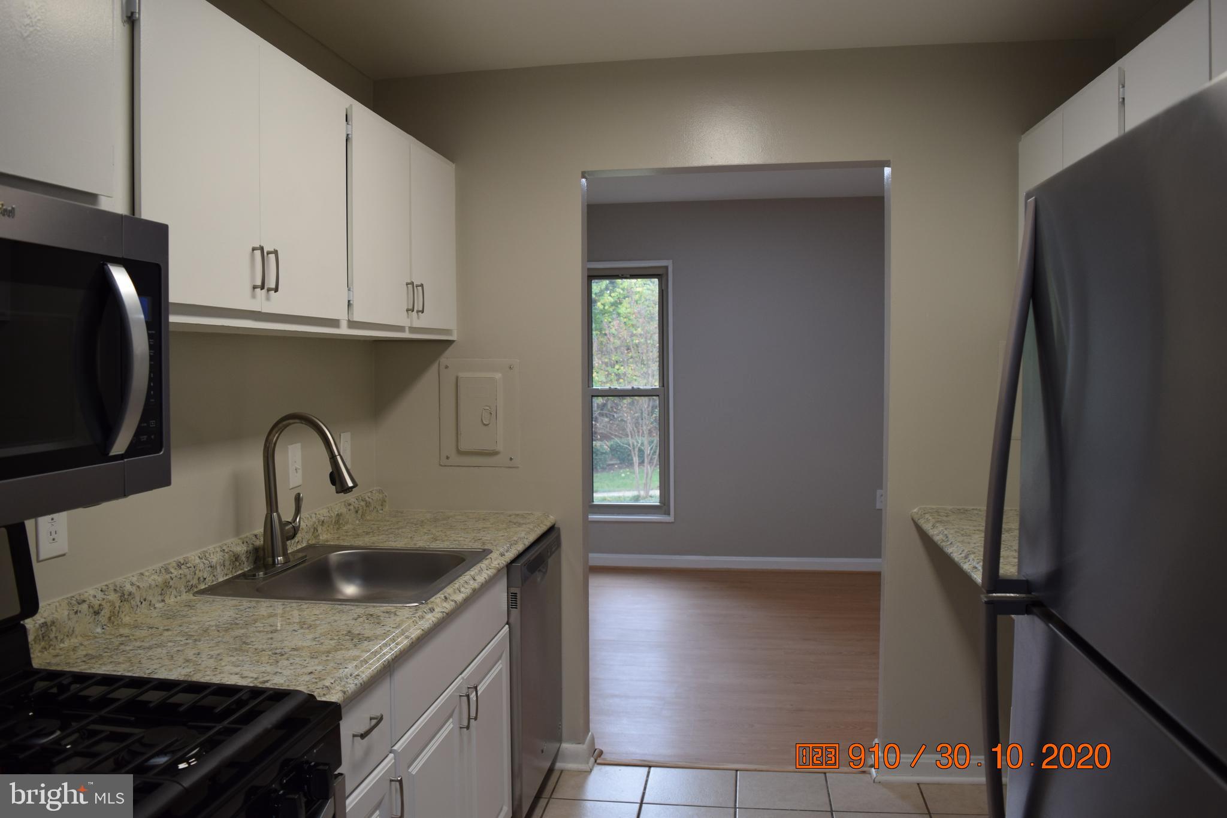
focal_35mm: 27
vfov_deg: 47.9
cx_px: 614
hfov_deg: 67.4
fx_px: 920
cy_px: 409
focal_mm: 18
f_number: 4.5
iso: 400
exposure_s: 1/80
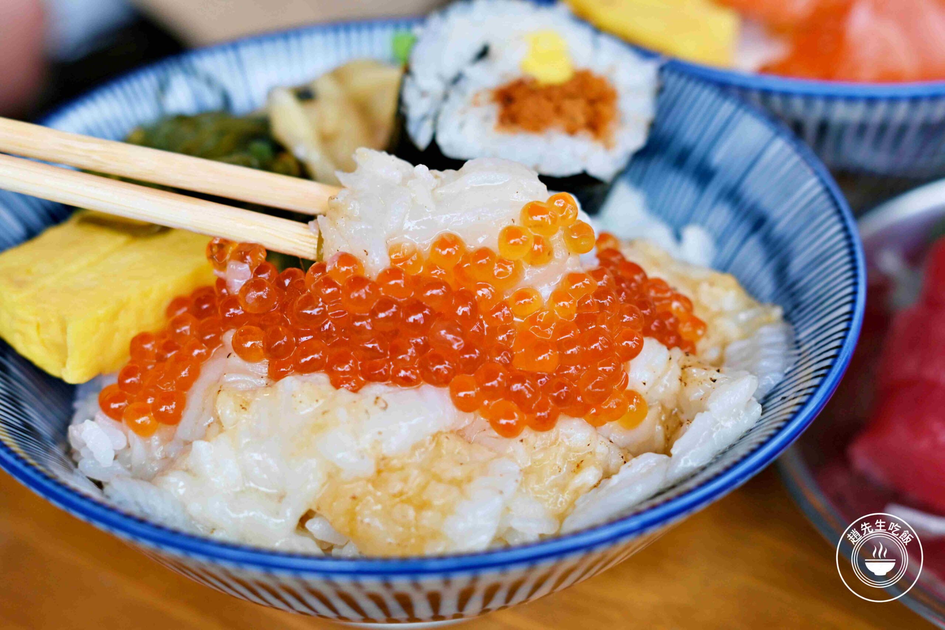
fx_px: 1969
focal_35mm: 75
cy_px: 315
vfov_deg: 18.2
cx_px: 472
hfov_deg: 27.0
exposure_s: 1/160
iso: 125
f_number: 3.2
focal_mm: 50
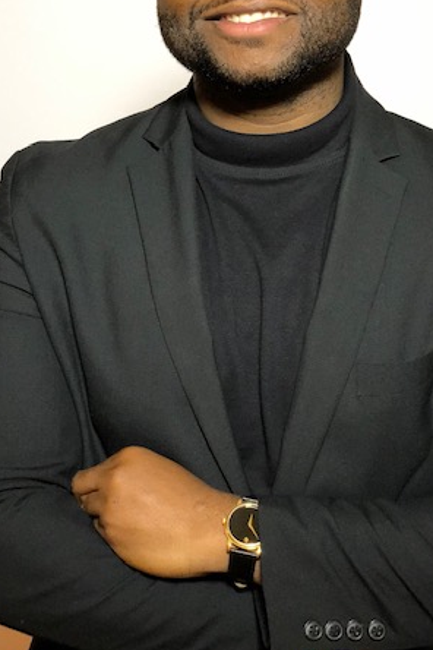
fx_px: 1407
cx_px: 265
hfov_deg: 17.5
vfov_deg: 25.8
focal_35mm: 78
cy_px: 203
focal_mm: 6
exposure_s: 1/30
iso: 160
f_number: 2.4
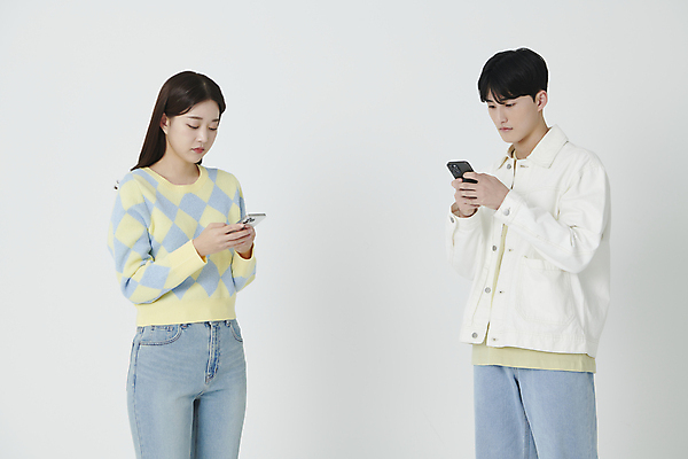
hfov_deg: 28.8
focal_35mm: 70
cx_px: 344
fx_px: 1338
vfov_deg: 19.5
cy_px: 230
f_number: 11
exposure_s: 1/125
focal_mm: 70
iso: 80
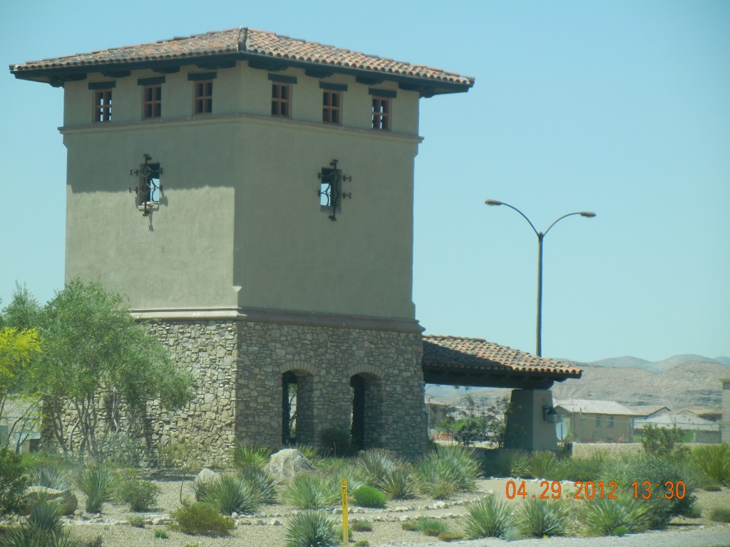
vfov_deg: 8.5
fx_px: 3669
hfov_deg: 11.4
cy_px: 274
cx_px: 365
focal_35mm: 174
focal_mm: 31.4
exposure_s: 1/572
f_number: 4.6
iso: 160
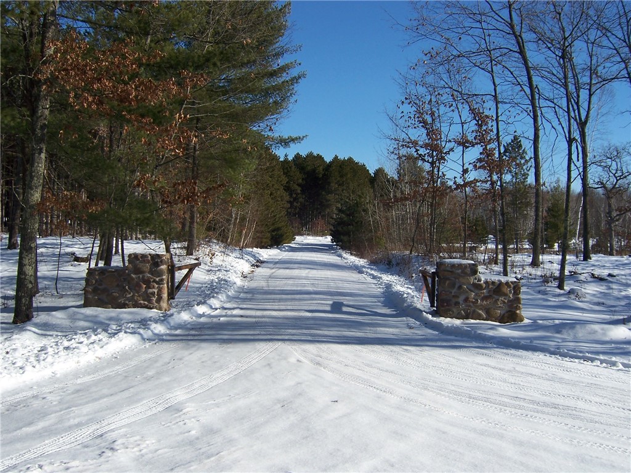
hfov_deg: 51.4
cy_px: 236
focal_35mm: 36
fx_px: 656
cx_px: 316
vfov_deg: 39.7
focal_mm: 6.2
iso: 80
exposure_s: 1/640
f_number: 4.5
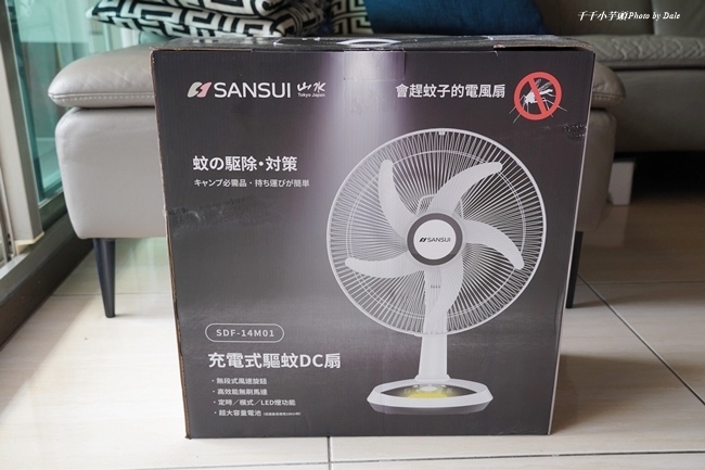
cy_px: 235
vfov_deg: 38.3
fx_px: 675
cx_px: 352
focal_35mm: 34
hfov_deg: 55.1
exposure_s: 1/40
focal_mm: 23
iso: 500
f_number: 4.5
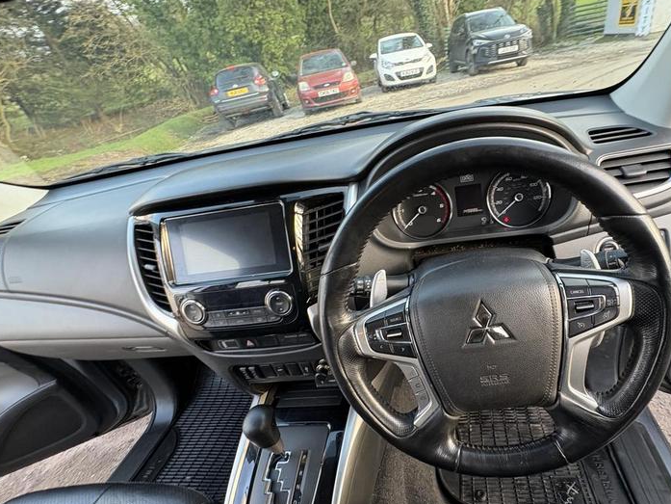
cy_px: 278
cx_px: 419
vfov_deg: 71.4
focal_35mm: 18
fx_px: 349
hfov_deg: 86.1
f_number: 2.2
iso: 200
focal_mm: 2.22
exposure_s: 1/80
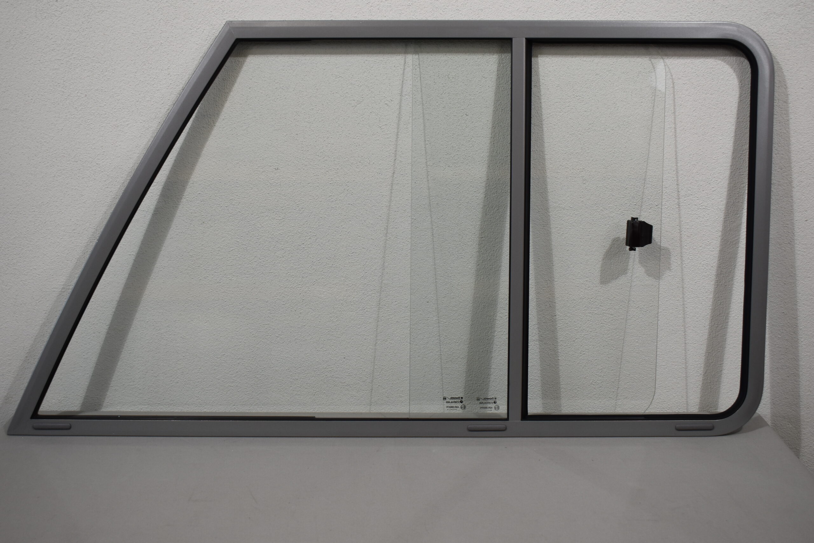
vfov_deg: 31.9
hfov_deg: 46.4
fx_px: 950
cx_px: 407
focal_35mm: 42
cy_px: 272
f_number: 5.6
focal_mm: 28
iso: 320
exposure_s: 1/125
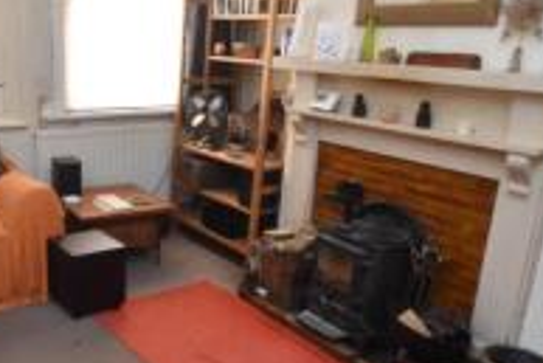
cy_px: 212
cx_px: 132
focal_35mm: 37
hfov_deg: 49.7
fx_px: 558
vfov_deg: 35.9
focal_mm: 10
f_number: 3.5
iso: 1250
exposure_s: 1/15
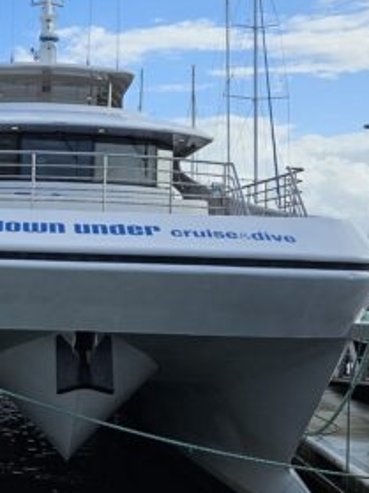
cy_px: 205
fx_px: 939
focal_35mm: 66
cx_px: 35
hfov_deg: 21.7
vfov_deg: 29.3
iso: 25
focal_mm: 5.4
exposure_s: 1/2693
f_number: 1.8
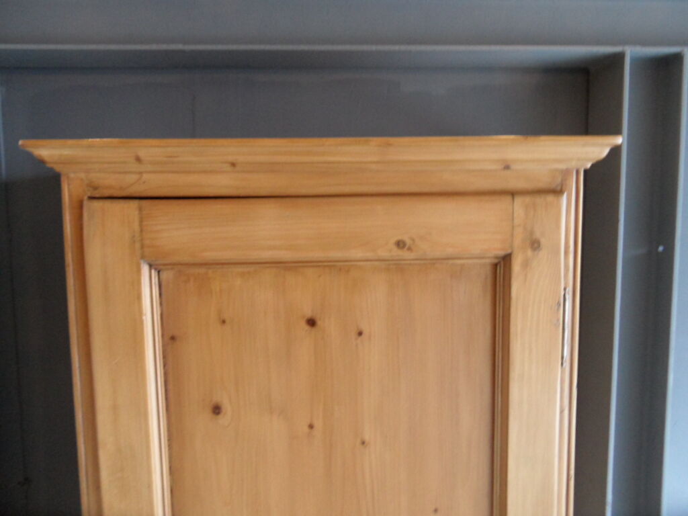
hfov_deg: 71.6
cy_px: 258
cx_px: 344
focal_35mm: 24
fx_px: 477
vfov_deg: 56.8
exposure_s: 1/15
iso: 320
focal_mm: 3.9
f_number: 3.2
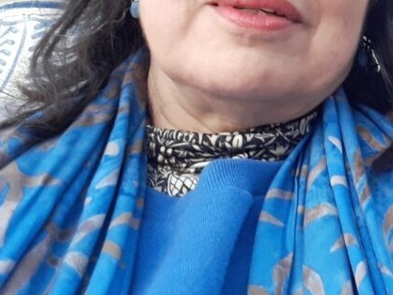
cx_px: 483
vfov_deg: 22.4
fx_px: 704
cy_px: -25
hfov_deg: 27.2
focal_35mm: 62
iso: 50
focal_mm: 2.53
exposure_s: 1/50
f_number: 1.9
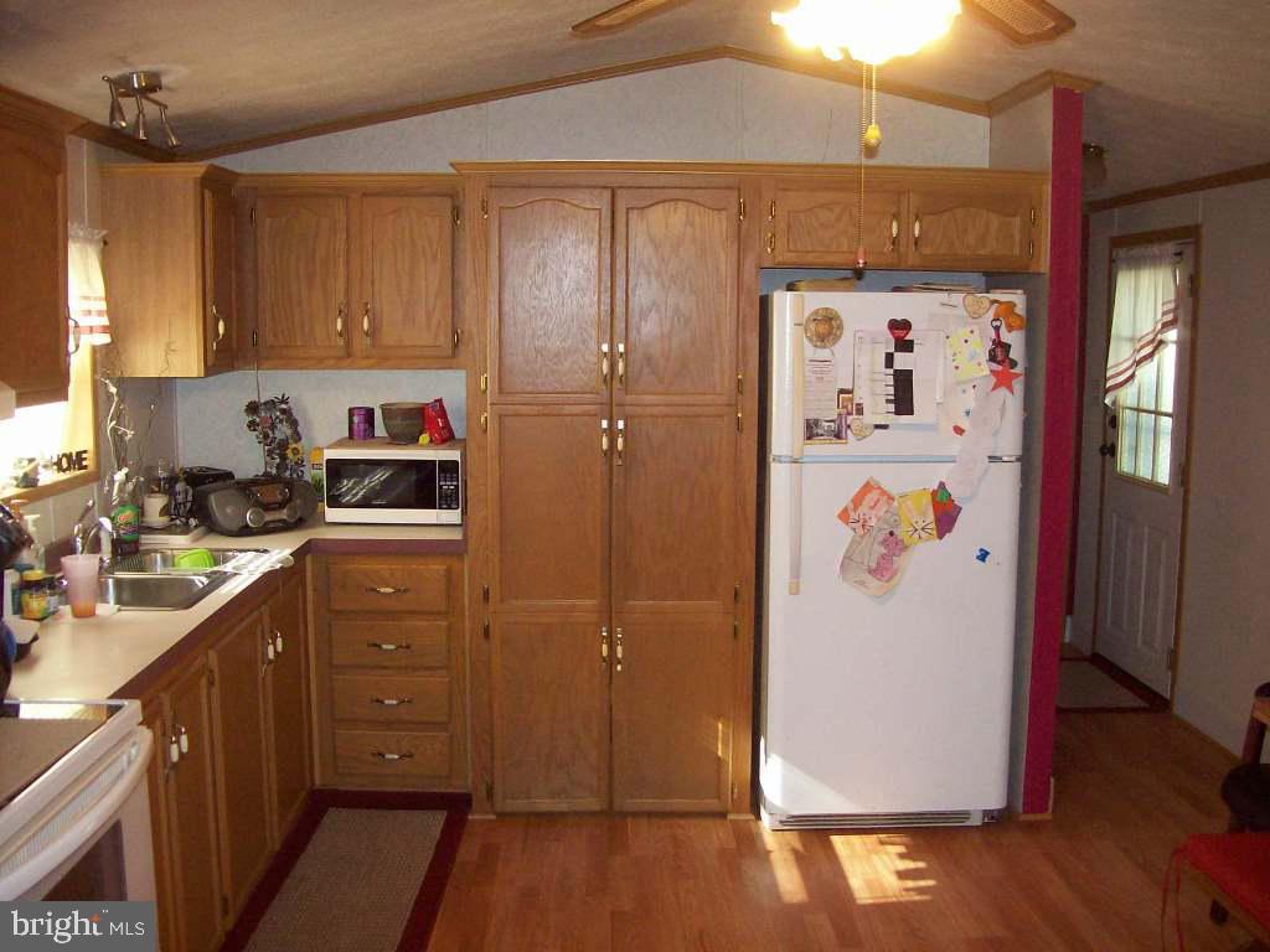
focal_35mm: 36
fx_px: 1321
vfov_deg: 39.7
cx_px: 635
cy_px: 476
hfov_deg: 51.4
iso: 140
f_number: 2.7
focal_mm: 6
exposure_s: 1/64
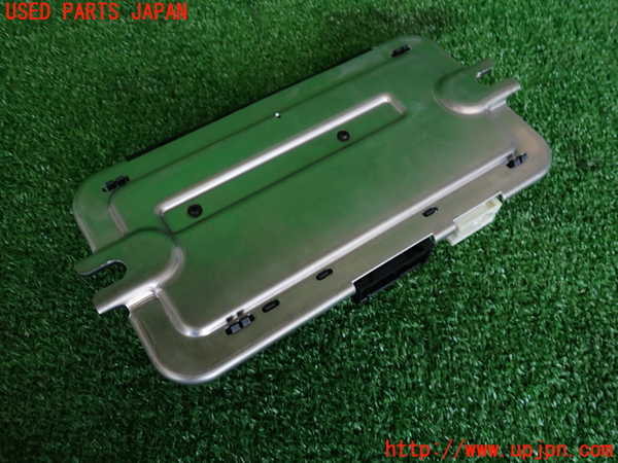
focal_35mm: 30
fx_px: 536
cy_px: 232
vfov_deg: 46.8
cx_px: 309
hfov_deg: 60.0
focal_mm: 5.4
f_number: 2.3
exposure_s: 1/60
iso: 160
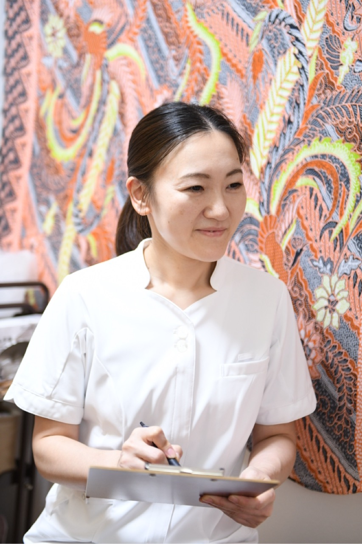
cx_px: 181
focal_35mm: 58
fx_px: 875
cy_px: 272
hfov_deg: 23.4
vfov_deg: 34.5
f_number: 2.8
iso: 1250
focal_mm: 58
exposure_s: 1/80
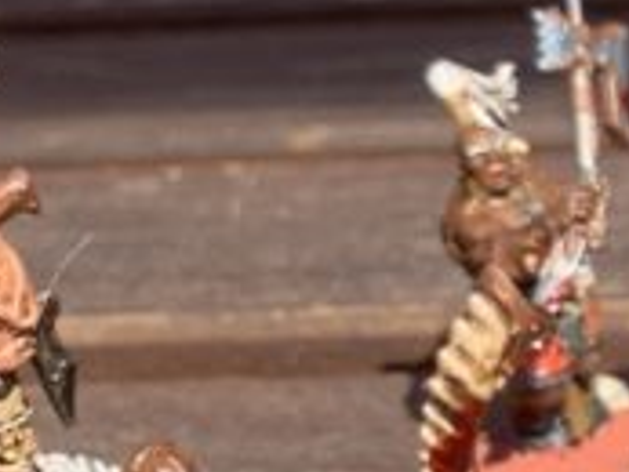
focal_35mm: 154
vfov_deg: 9.6
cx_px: 1374
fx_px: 2800
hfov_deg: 11.2
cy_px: 418
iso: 25
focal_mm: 4.25
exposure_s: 1/706
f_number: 1.8
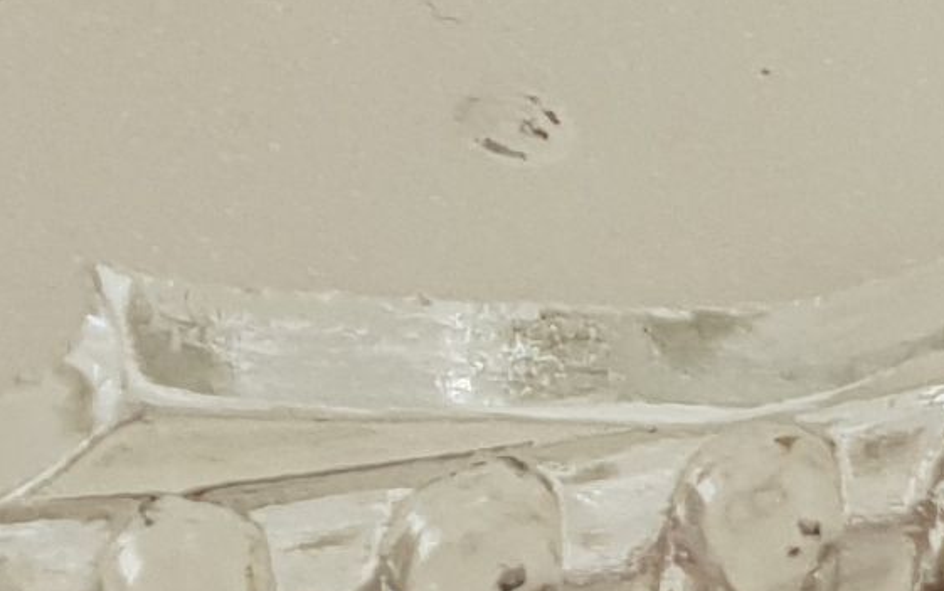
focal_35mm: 198
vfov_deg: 6.2
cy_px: -1047
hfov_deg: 10.1
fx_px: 5095
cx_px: -594
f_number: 2.4
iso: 80
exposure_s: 1/100
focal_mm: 4.3
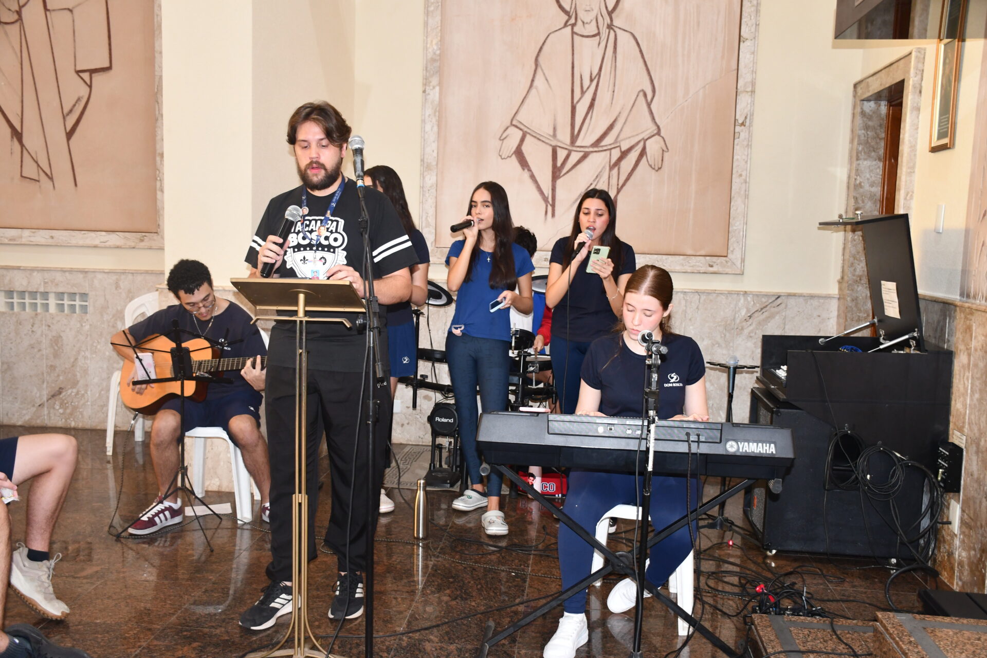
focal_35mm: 36
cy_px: 329
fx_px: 987
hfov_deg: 53.1
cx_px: 494
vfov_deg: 36.9
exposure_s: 1/60
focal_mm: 24
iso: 1100
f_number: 3.8
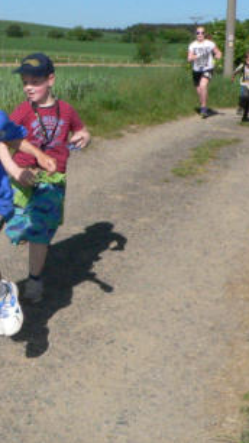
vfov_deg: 32.8
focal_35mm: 64
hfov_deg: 18.4
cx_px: 3
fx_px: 752
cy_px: 187
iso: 400
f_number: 8
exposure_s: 1/1600
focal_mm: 6
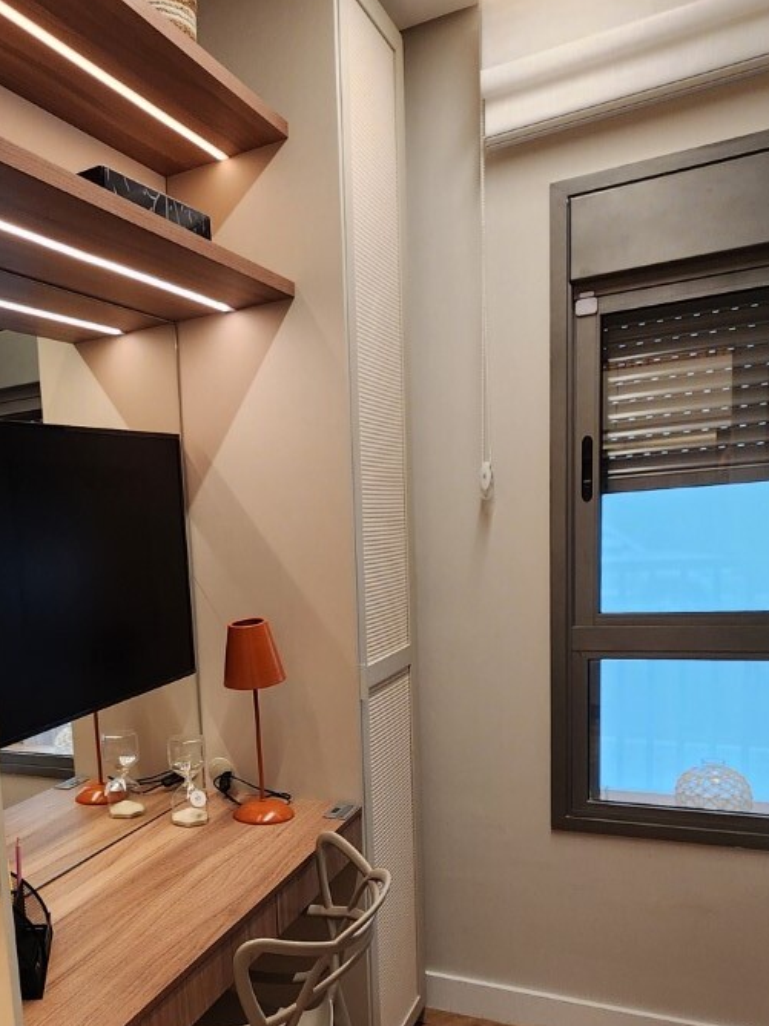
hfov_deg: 46.6
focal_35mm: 28
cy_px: 687
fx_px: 830
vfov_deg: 61.9
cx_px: 135
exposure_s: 1/60
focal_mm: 2.2
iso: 160
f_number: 2.2
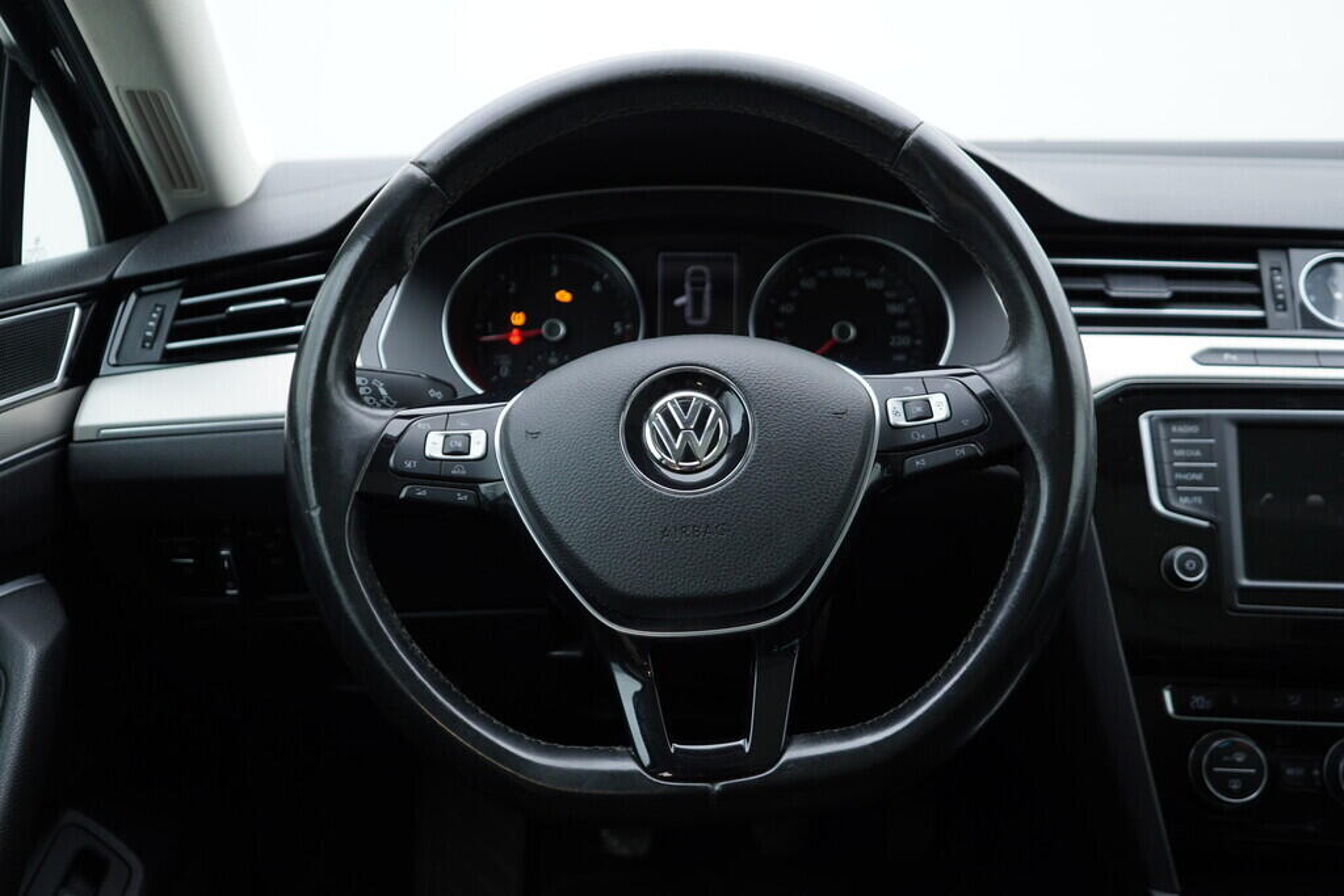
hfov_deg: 53.1
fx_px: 1344
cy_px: 448
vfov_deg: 36.9
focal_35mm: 36
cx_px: 672
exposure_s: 1/40
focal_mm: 24
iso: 125
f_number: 2.8
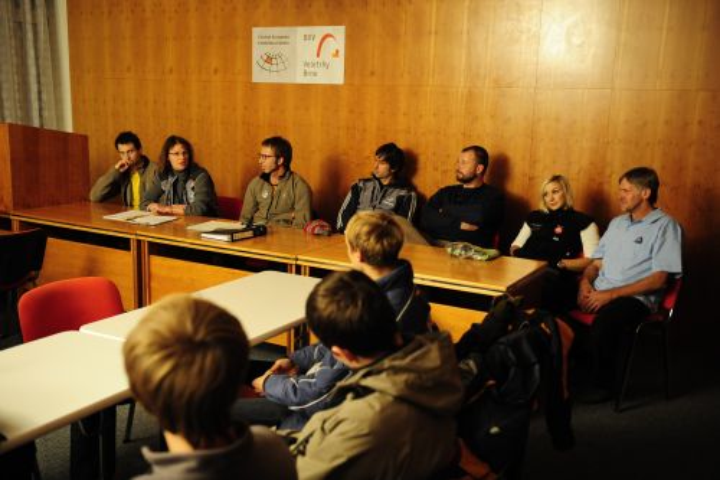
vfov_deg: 35.0
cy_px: 240
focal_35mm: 38
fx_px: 760
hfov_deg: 50.7
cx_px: 360
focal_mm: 38
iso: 2000
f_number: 3.2
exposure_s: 1/40
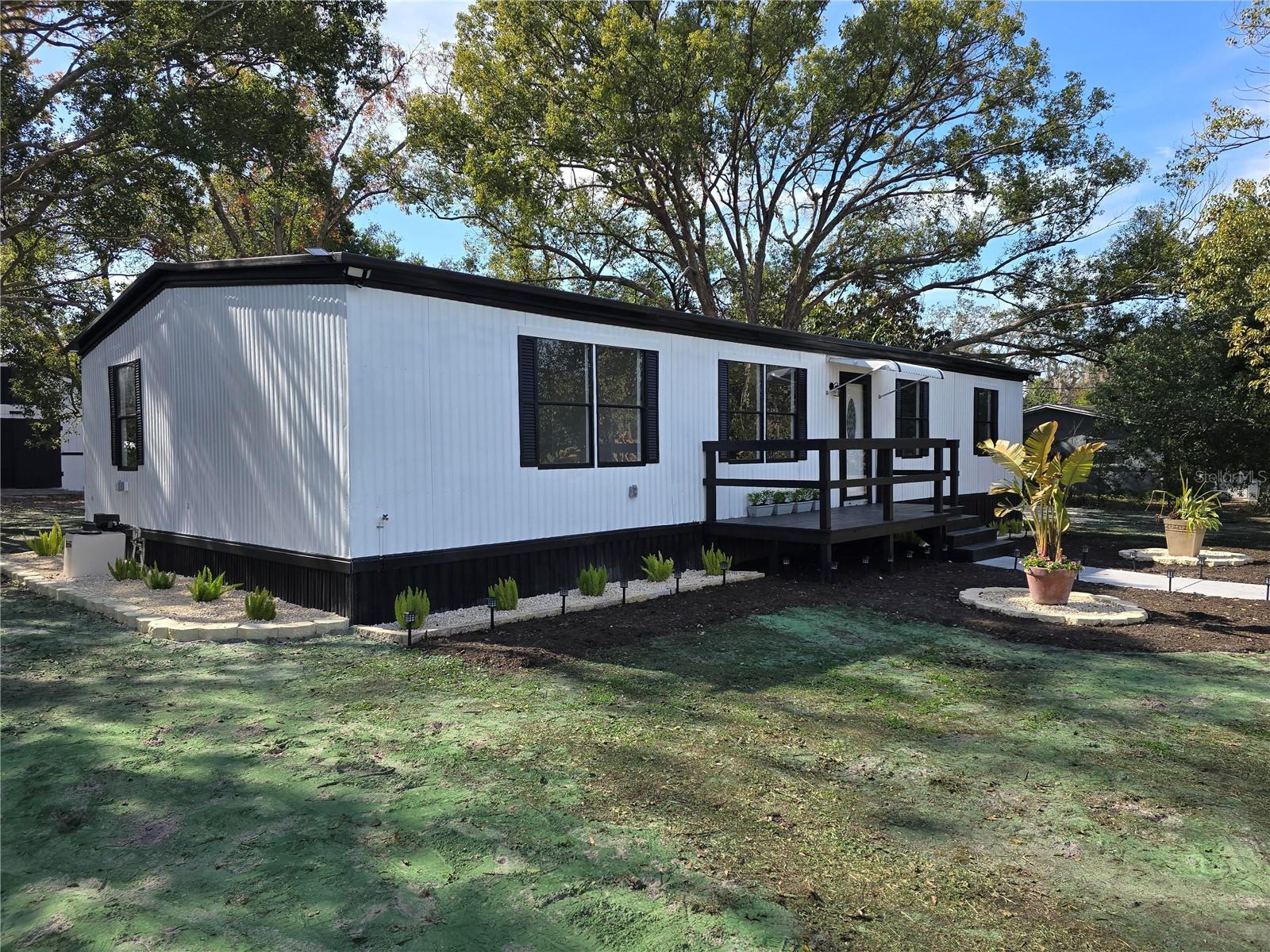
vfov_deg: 58.9
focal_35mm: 23
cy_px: 476
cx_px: 635
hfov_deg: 73.9
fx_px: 844
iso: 12
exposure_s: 1/439
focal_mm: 6.3
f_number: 1.7
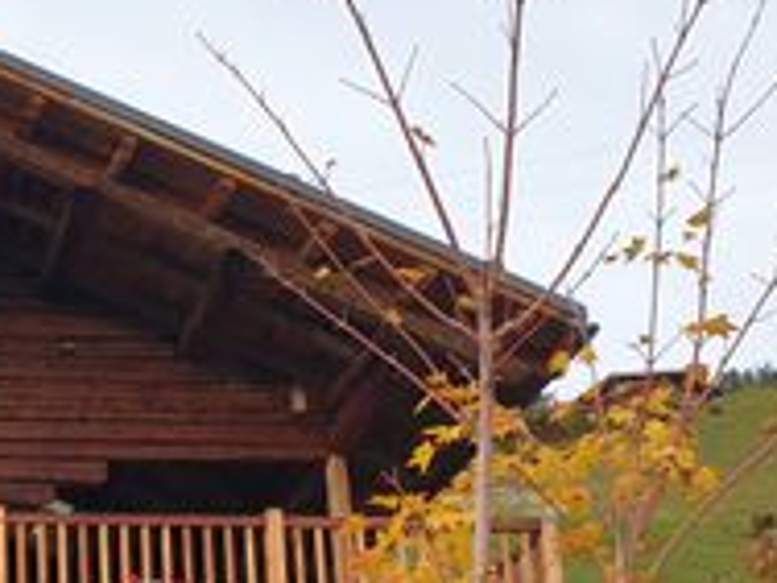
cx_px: -273
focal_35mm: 83
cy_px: 604
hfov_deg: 21.1
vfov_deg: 17.3
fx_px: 1863
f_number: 2.4
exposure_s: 1/323
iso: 50
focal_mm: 4.3
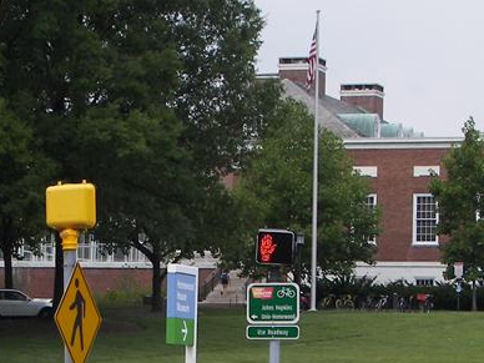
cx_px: 106
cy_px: 258
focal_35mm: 182
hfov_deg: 10.8
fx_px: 2545
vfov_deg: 8.2
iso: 64
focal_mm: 11.4
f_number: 4
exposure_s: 1/320
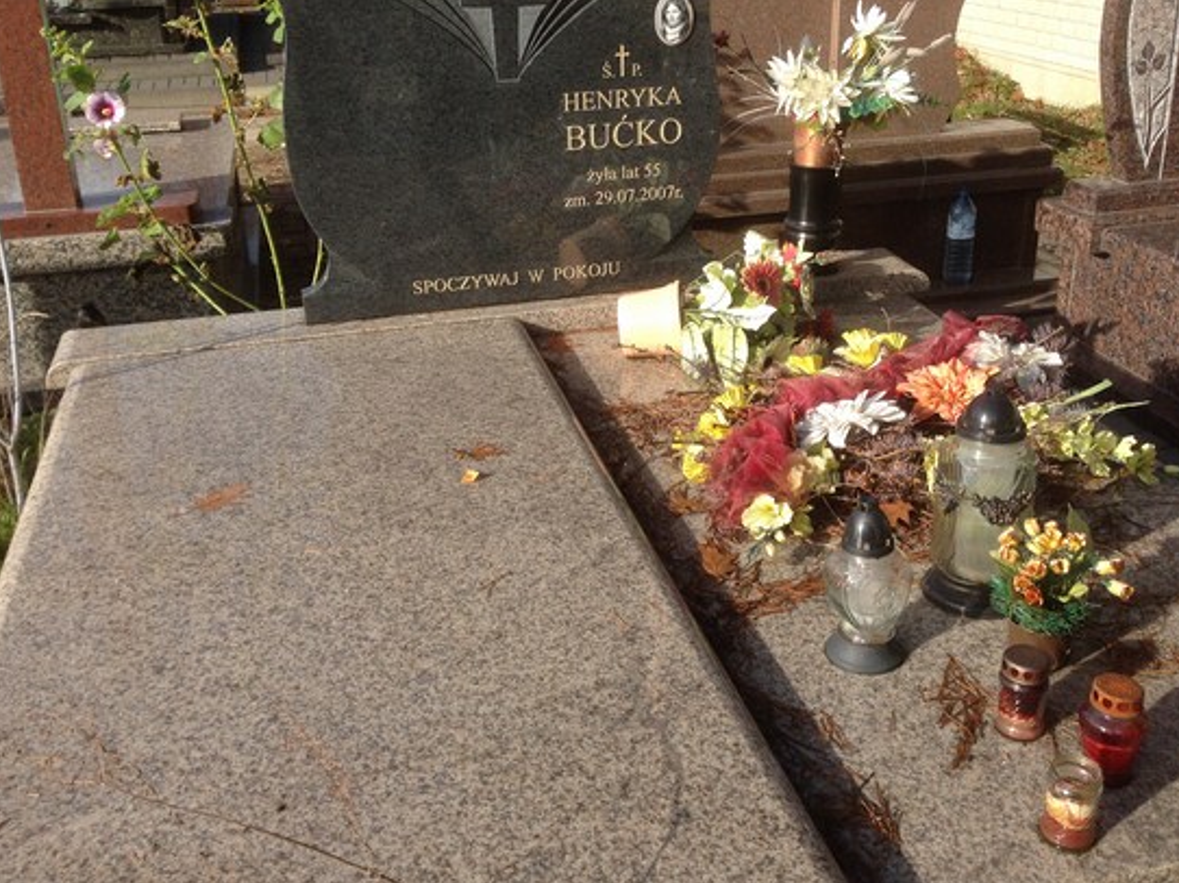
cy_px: 378
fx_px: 1328
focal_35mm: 39
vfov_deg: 36.7
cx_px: 618
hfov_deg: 47.9
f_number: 2.4
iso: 50
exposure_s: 1/797
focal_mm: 4.12
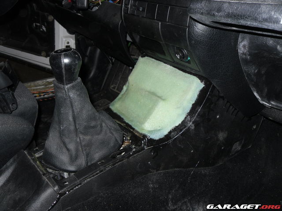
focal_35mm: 35
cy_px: 106
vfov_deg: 40.7
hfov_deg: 52.6
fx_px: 285
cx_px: 141
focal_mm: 6.3
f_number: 3.5
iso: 80
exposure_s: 1/45
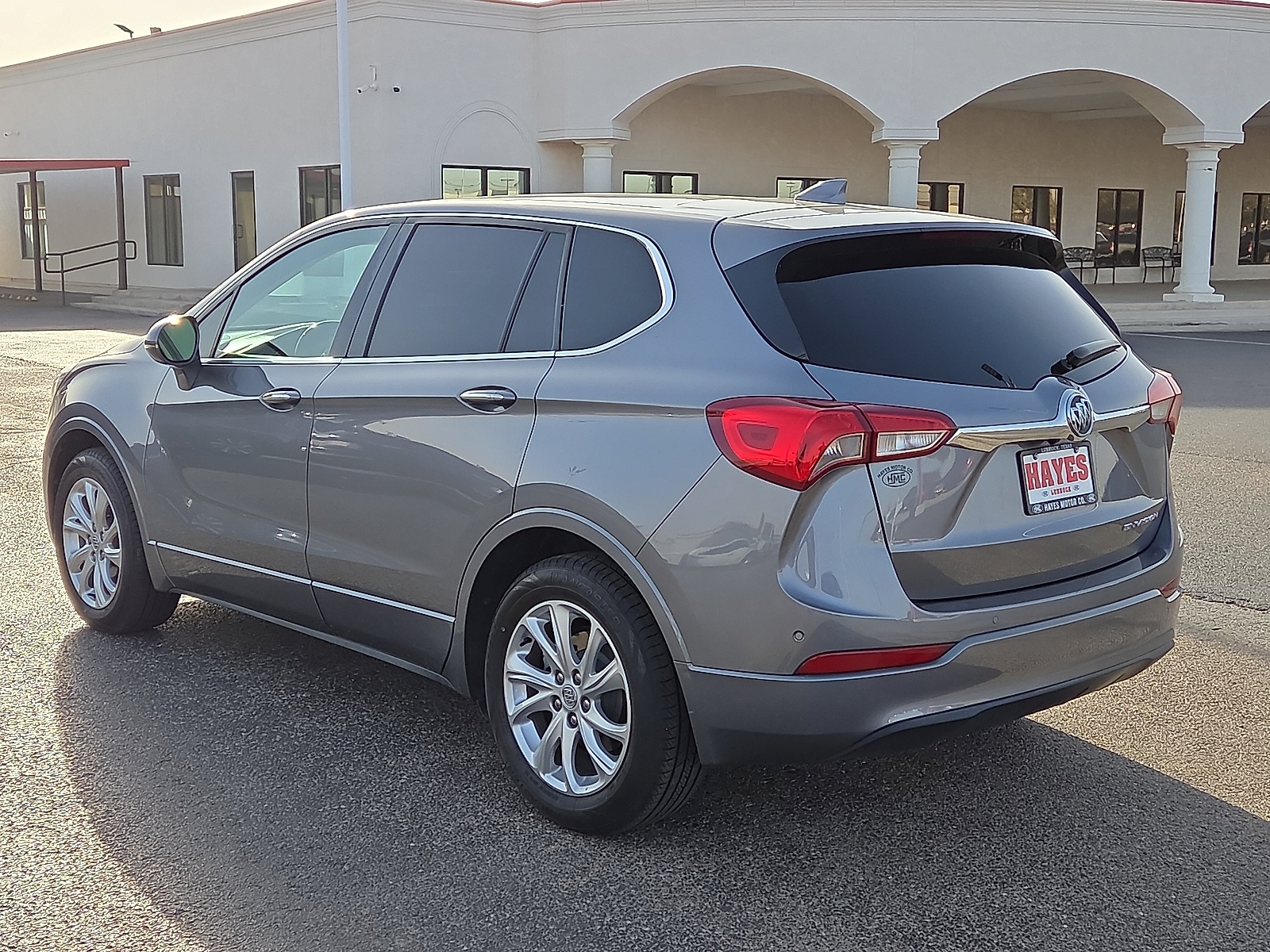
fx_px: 1614
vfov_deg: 32.9
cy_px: 476
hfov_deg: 42.9
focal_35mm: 44
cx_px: 635
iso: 25
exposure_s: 1/833
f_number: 1.8
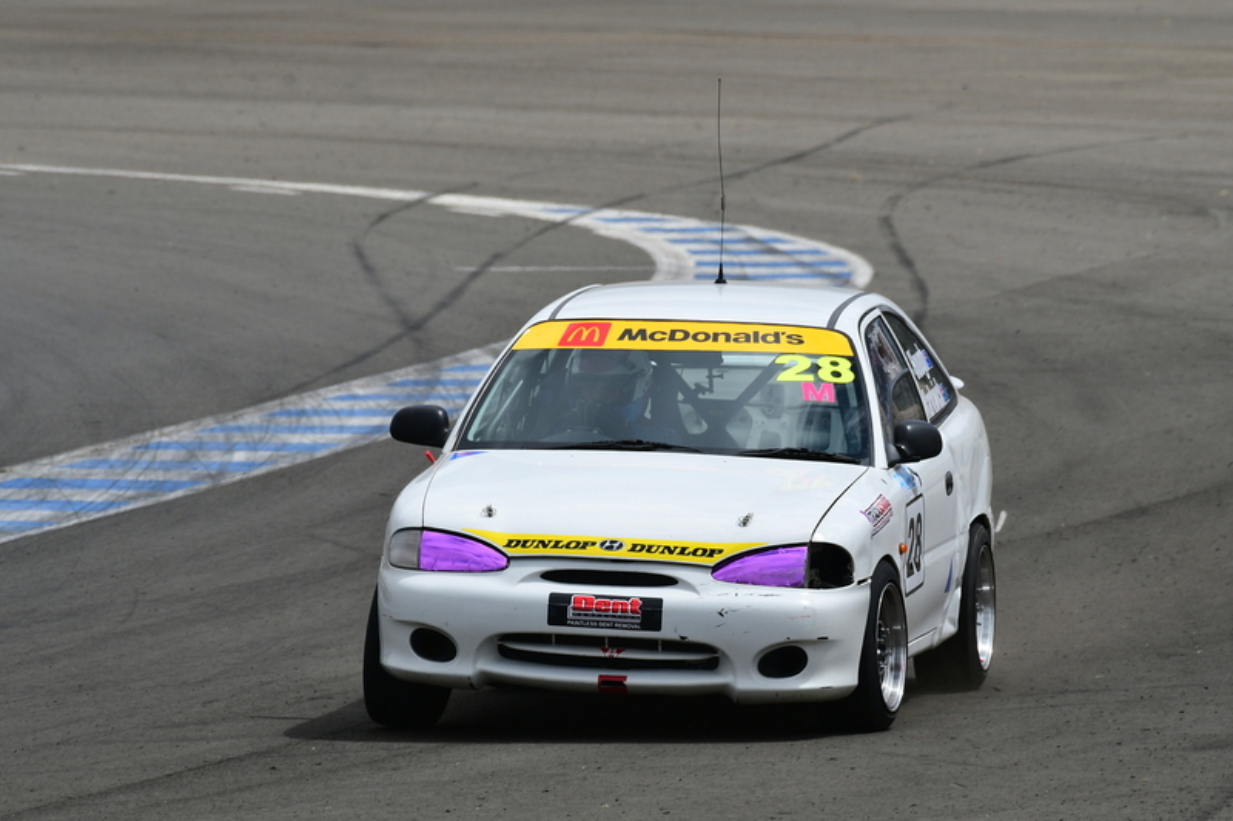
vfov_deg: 2.0
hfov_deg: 3.1
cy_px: 410
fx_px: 23112
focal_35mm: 675
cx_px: 616
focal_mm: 450
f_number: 10
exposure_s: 1/640
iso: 200
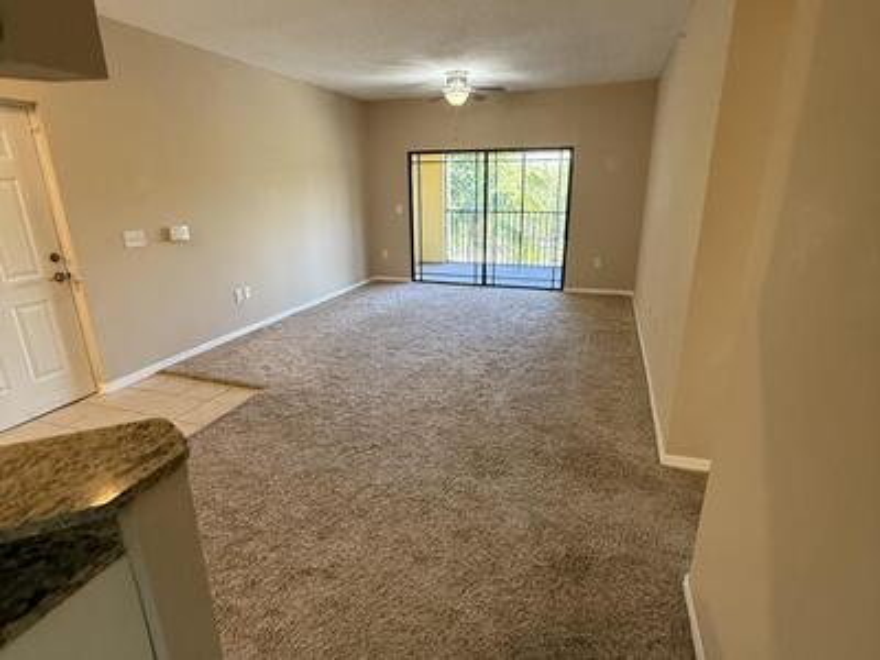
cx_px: 440
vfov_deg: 85.7
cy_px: 330
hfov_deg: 102.1
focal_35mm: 14
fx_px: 356
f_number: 2.2
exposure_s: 1/60
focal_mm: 2.22
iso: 320
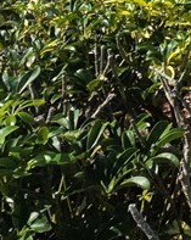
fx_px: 467
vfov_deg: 21.3
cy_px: -169
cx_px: 414
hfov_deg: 16.0
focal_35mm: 66
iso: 50
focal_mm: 2.2
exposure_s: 1/2397
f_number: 2.2
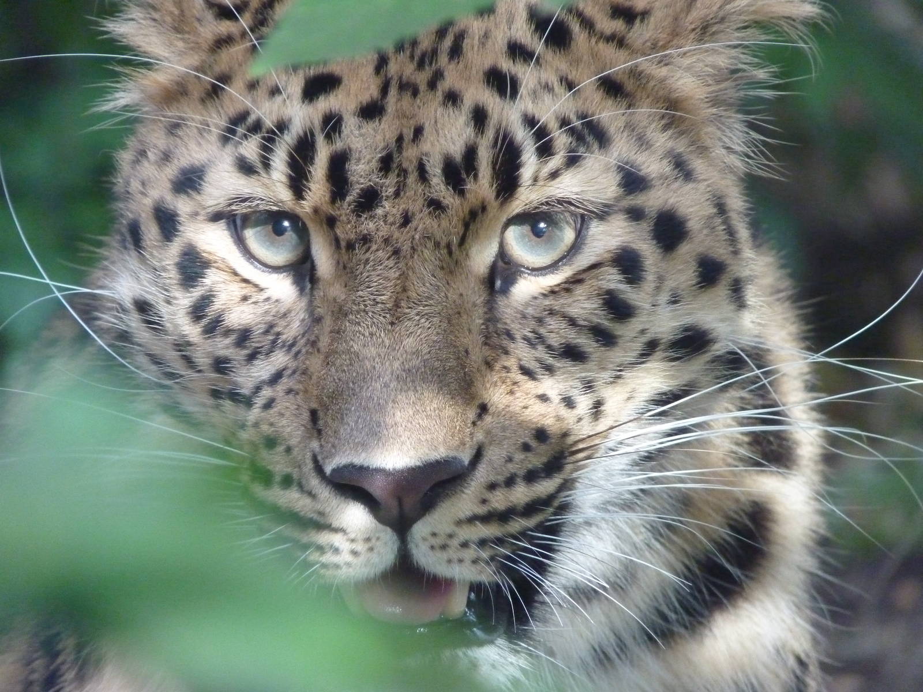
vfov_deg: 3.1
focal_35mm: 482
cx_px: 462
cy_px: 346
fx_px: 12852
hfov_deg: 4.1
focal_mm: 85.7
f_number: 4.4
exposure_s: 1/125
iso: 800
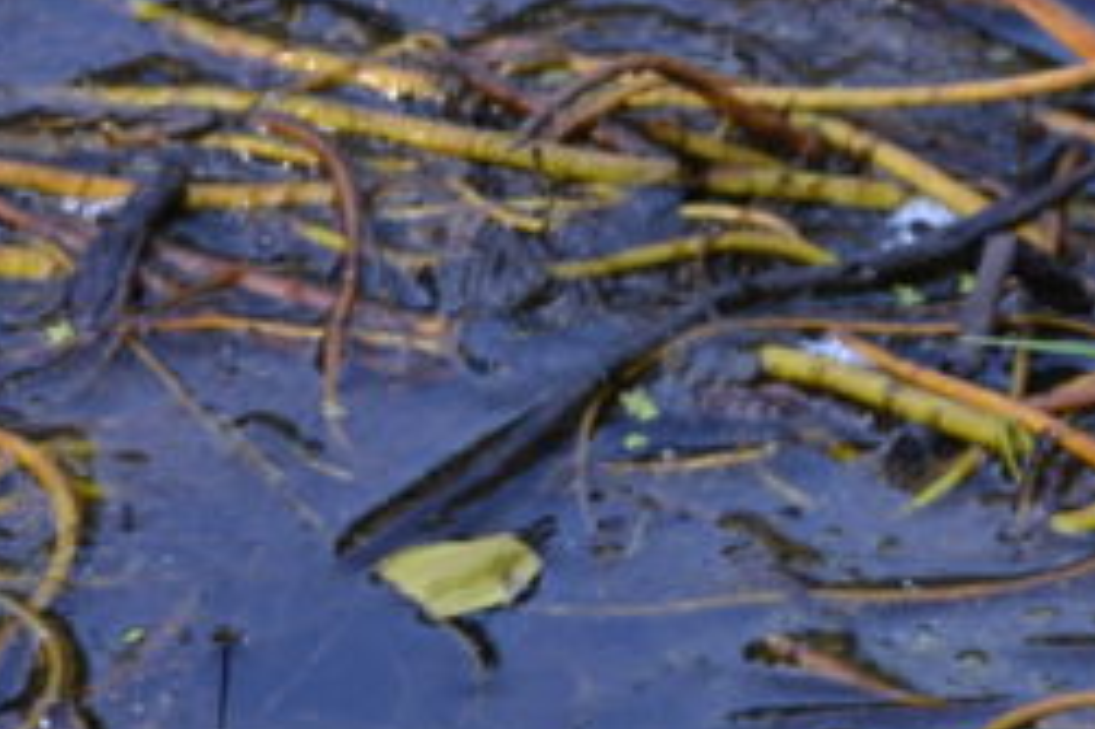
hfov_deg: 3.6
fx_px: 17143
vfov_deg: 2.4
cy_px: 640
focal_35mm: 564
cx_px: 2133
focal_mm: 92
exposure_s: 1/100
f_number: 5
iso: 400
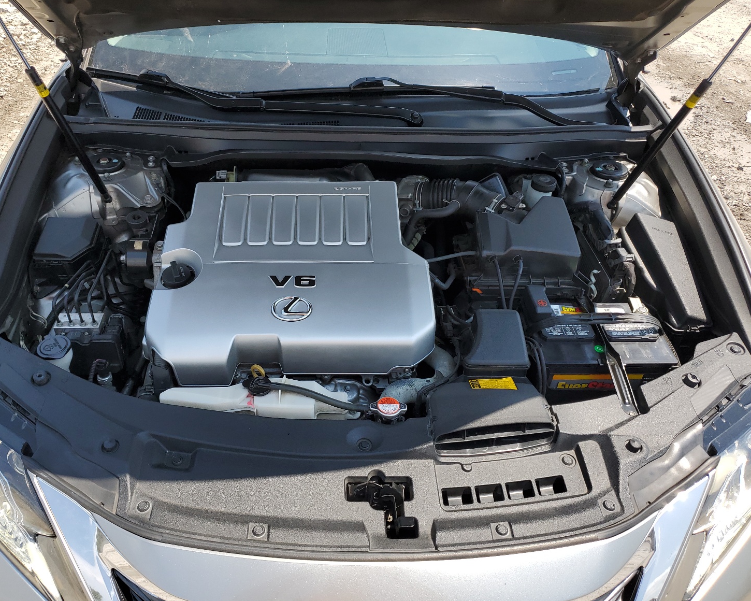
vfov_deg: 51.5
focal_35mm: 28
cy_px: 296
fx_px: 622
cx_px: 366
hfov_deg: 62.2
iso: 50
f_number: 1.5
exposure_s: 1/1667
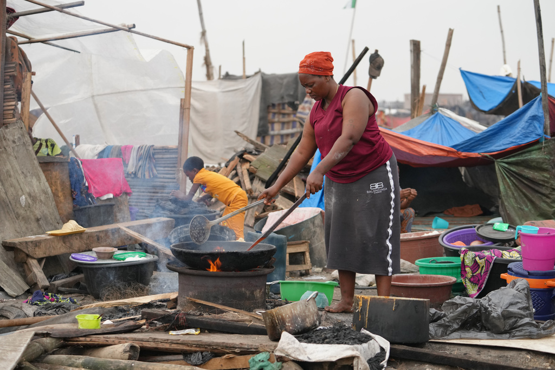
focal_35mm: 70
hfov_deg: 28.8
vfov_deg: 19.5
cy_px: 185
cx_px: 278
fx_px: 1079
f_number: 3.5
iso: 1000
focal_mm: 70
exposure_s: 1/3200
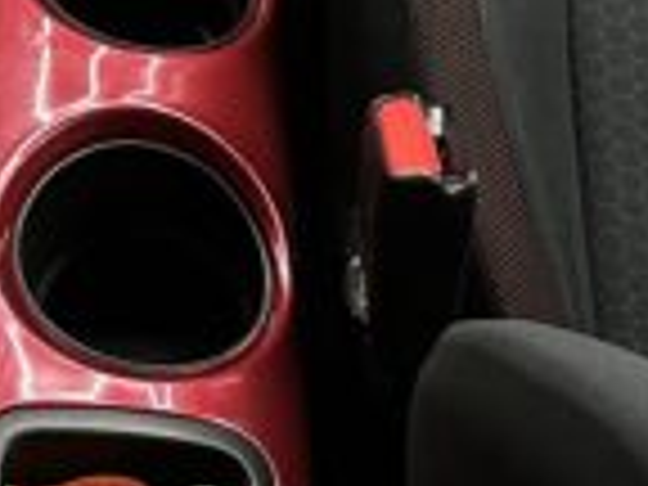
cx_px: 166
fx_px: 2490
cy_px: -680
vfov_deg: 9.8
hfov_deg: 14.8
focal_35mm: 133
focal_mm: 6.86
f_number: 1.78
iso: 250
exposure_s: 1/60
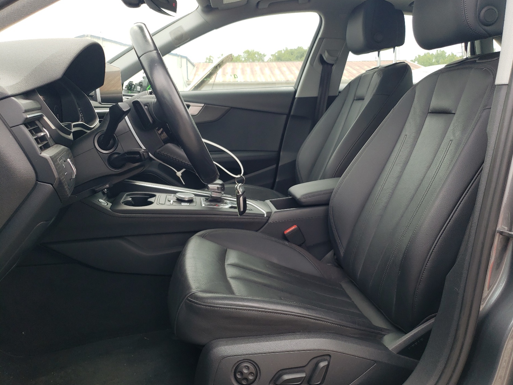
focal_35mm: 28
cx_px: 274
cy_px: 184
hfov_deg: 63.4
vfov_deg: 49.7
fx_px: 415
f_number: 1.5
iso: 50
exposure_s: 1/435
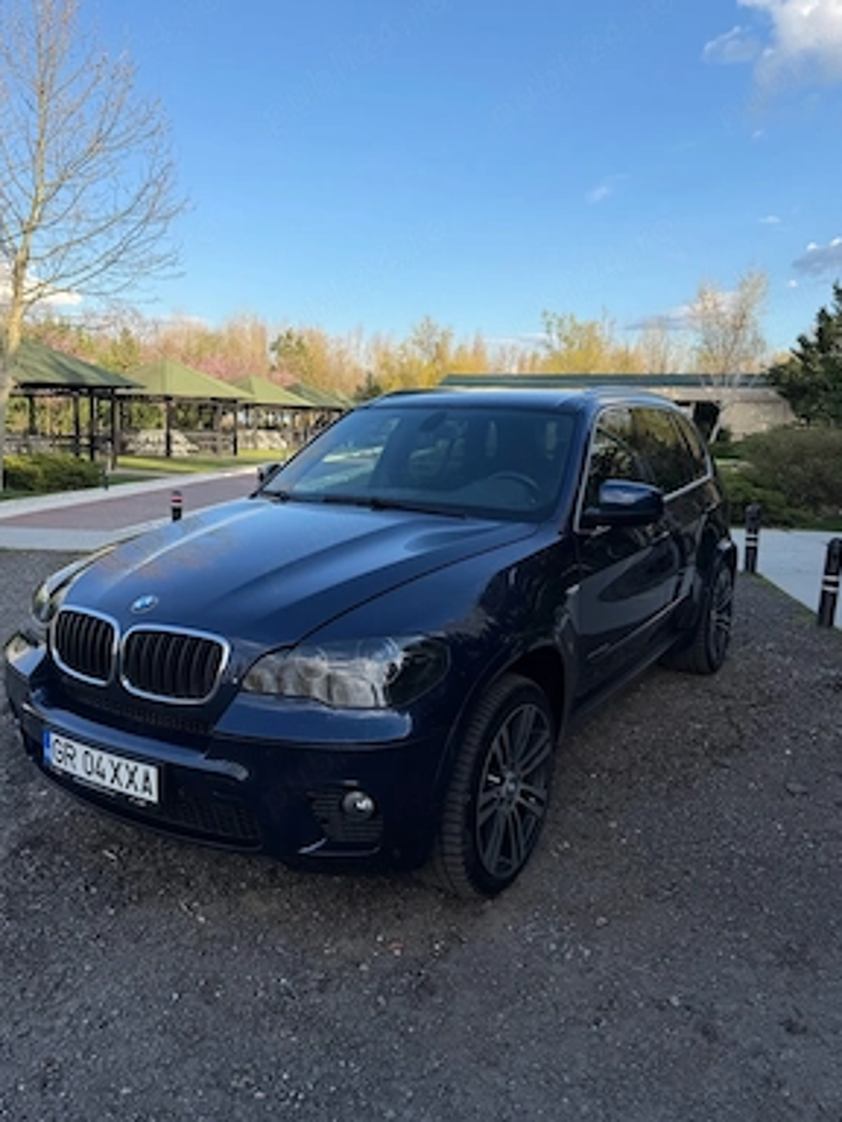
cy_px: 549
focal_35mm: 25
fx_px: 811
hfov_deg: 54.9
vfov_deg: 69.4
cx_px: 412
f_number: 1.78
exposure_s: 1/1553
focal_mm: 6.76
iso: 80
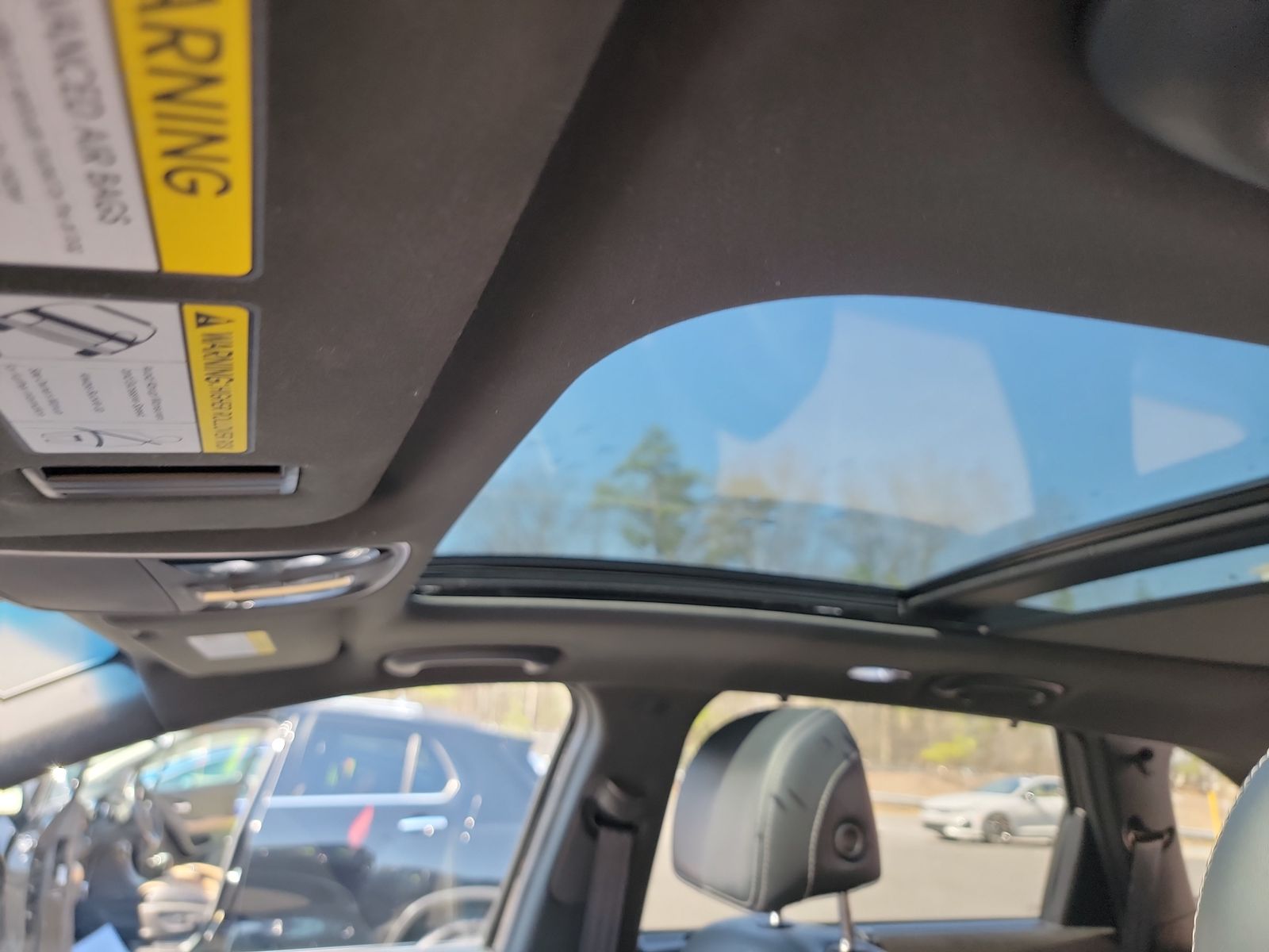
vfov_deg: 56.8
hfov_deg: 71.6
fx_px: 880
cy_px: 476
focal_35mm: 24
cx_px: 634
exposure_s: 1/59
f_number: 1.8
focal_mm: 6.7
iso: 136
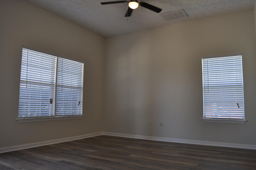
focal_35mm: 27
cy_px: 85
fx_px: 192
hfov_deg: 67.4
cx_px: 128
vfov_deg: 47.8
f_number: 5.6
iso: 400
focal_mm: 18
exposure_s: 1/125
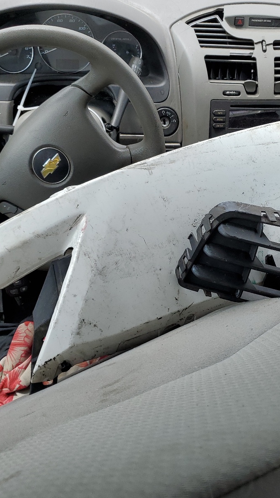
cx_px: 168
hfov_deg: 31.1
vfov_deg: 52.8
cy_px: 249
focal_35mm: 38
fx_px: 502
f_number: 1.5
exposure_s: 1/833
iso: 50
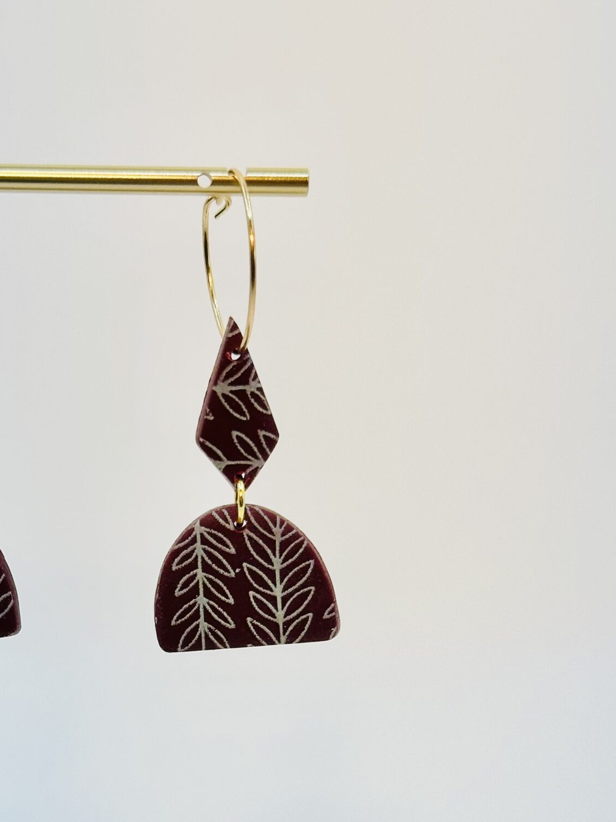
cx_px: 109
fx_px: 1946
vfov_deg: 23.4
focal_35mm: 82
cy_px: 678
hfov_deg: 17.8
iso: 64
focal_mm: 6.86
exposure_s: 1/376
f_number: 1.78
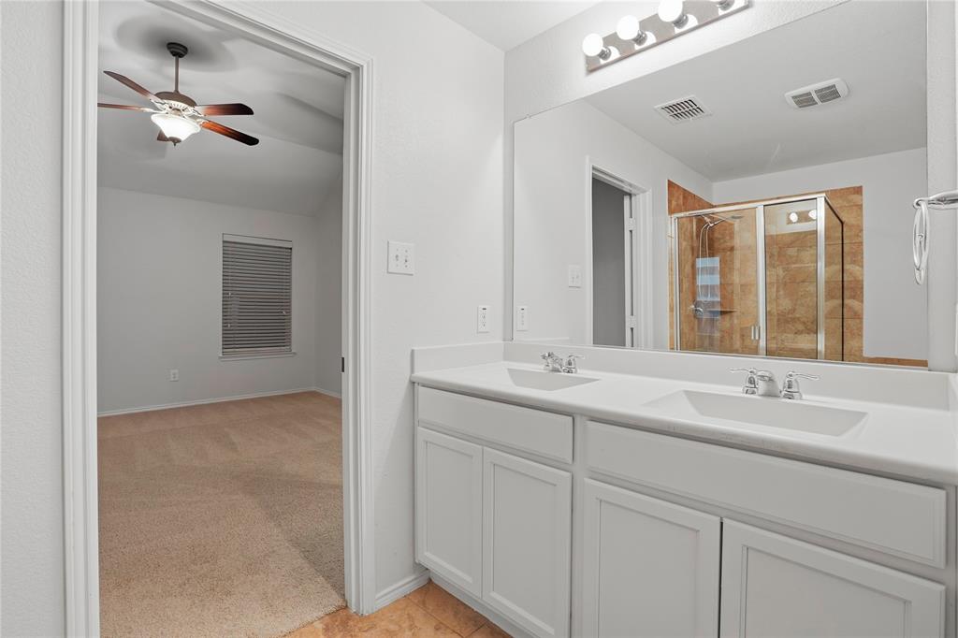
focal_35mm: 16
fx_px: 426
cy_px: 319
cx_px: 479
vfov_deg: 73.7
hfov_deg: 96.8
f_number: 8
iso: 100
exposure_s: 1/40
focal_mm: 16
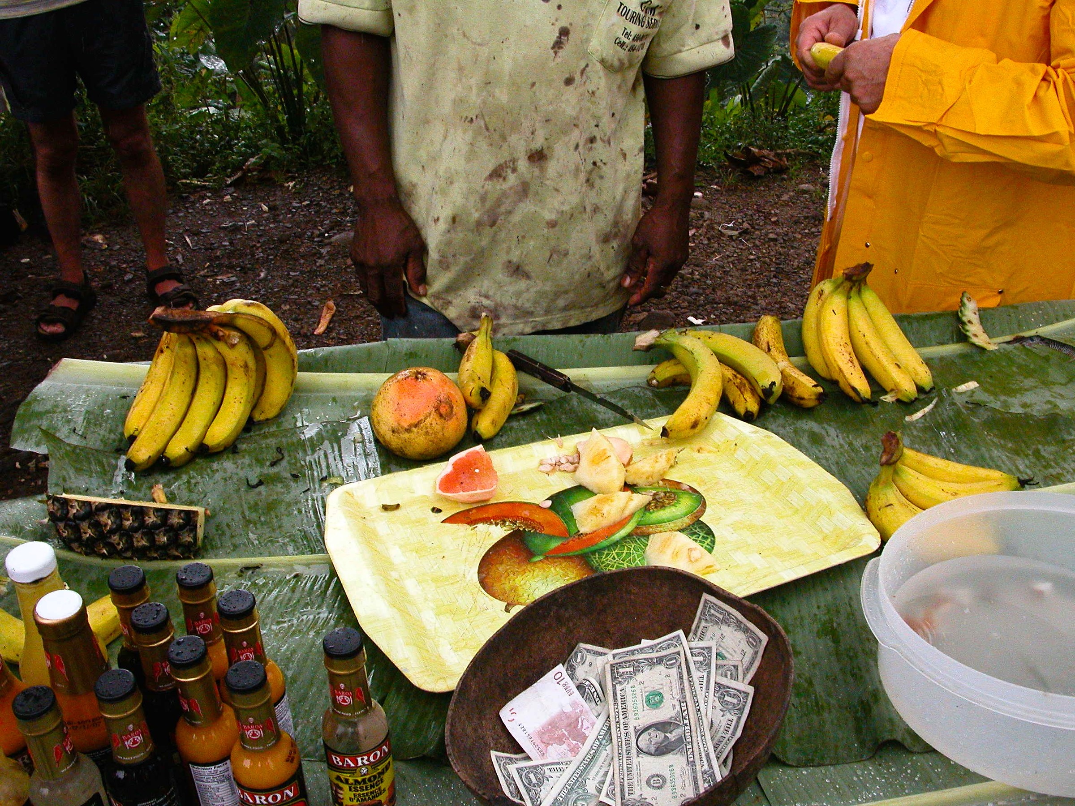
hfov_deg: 52.6
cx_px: 538
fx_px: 1087
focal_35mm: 35
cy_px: 403
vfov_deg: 40.7
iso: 400
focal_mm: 8.9
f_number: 6.3
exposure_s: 1/341
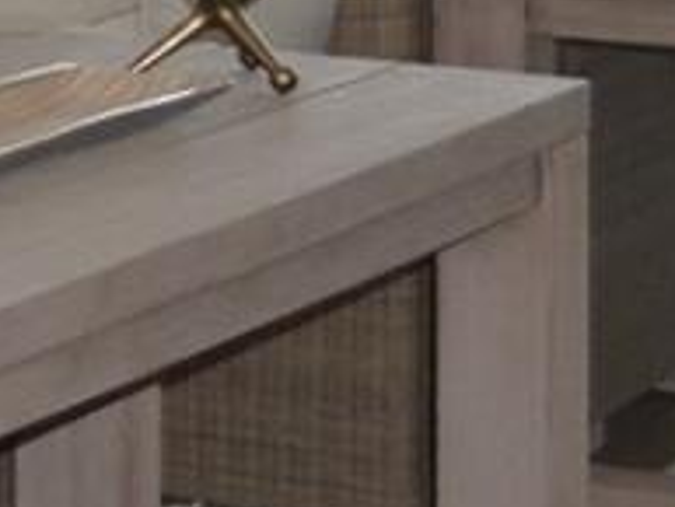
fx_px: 4195
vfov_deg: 6.5
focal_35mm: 215
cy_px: -794
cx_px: -1518
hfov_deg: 7.7
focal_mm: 18
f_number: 3.5
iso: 250
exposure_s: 1/125
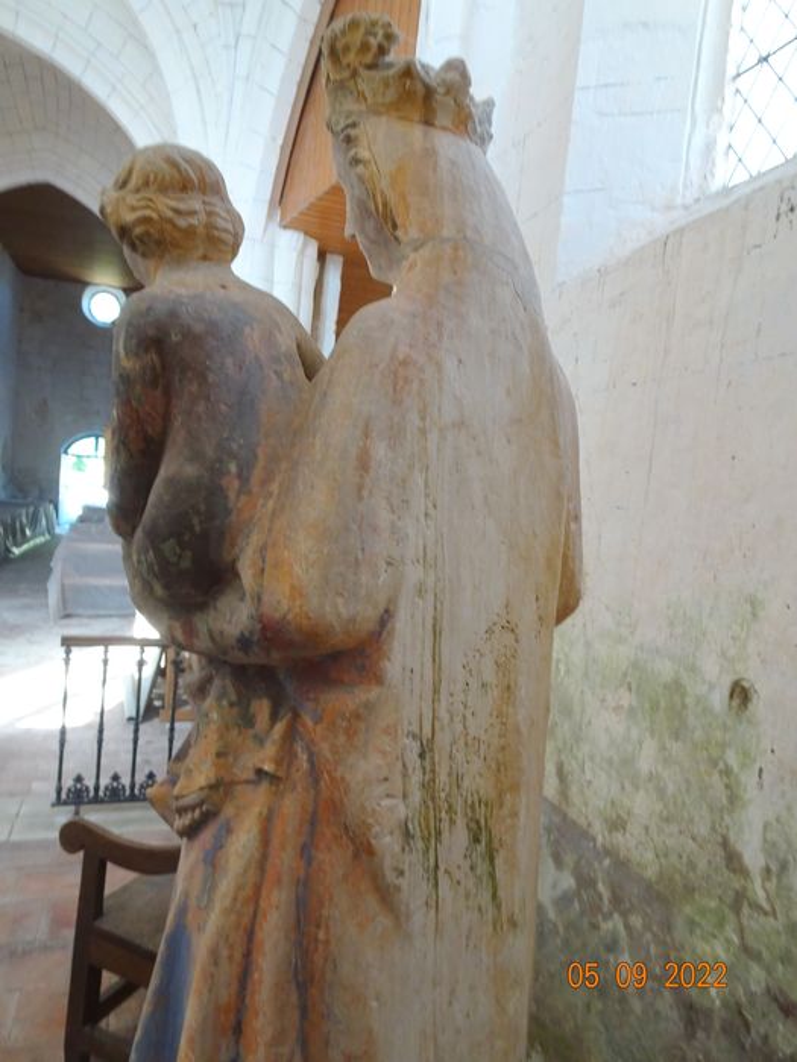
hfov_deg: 56.8
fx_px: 737
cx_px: 398
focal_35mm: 24
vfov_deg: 71.6
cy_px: 531
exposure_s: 1/30
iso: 250
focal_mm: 4.1
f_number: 3.5
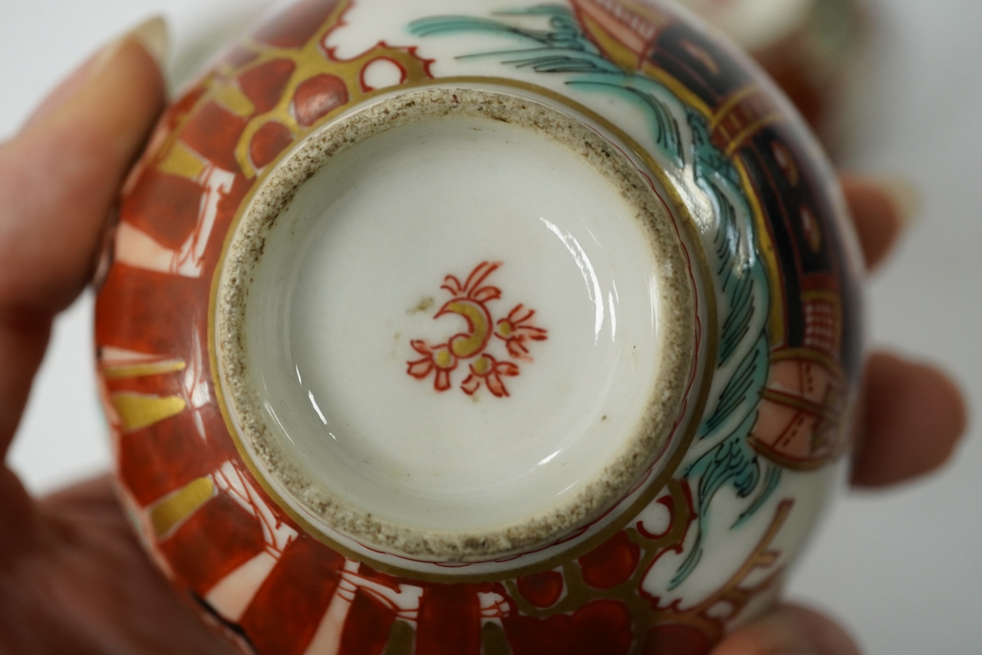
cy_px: 328
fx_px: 1228
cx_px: 491
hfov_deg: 43.6
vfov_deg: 29.9
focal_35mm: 45
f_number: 5
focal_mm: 30
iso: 1250
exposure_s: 1/125
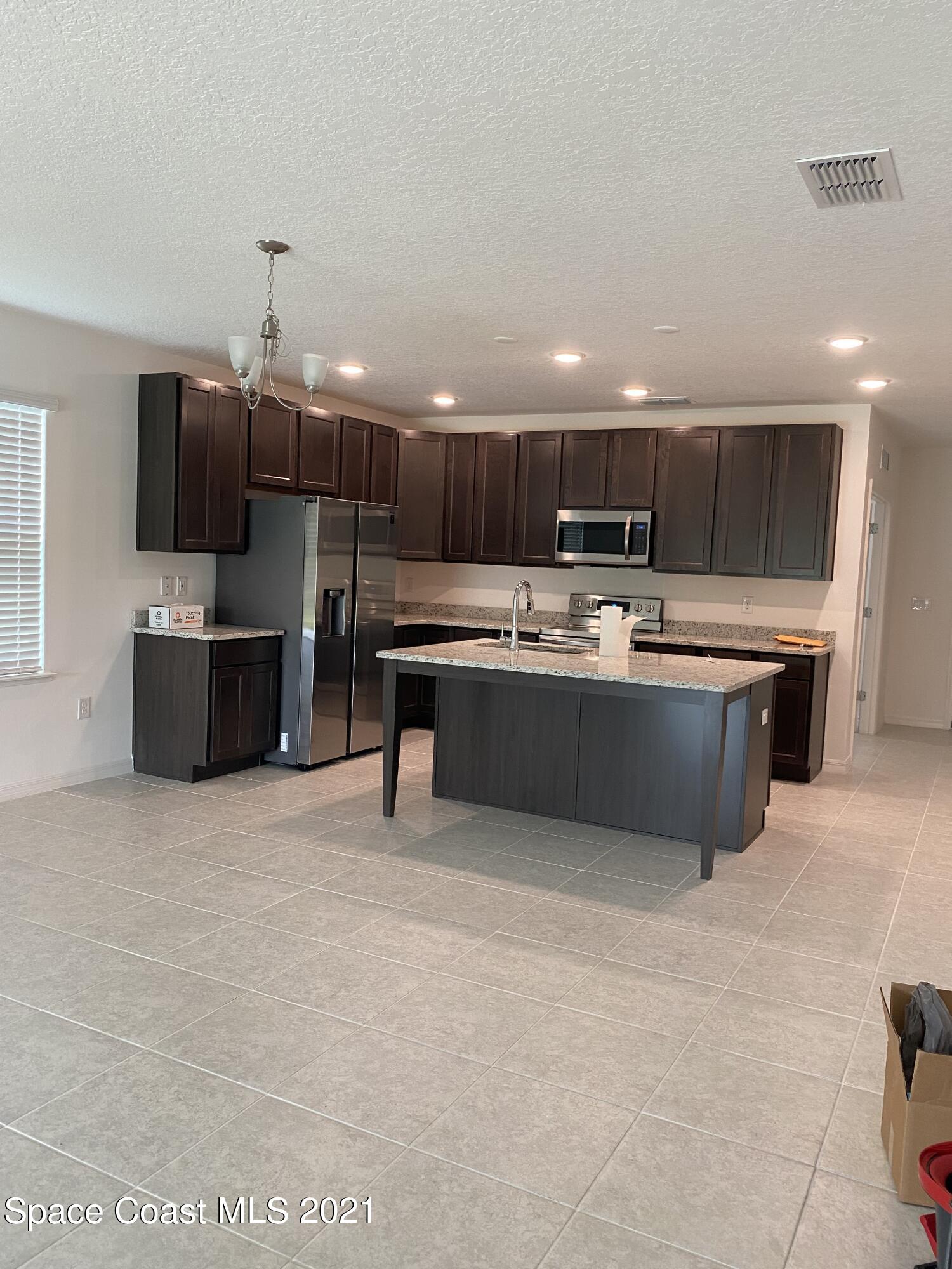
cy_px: 634
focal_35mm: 26
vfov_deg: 67.3
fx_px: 953
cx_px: 476
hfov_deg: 53.1
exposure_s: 1/60
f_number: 1.8
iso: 80
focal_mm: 4.25
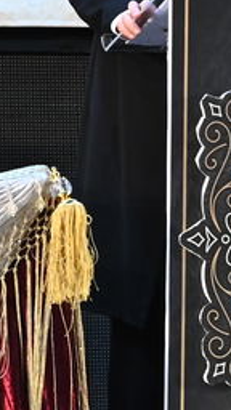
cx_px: 297
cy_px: -72
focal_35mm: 629
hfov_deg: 1.9
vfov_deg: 3.4
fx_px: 6849
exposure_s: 1/100
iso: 3200
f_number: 5
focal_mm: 110
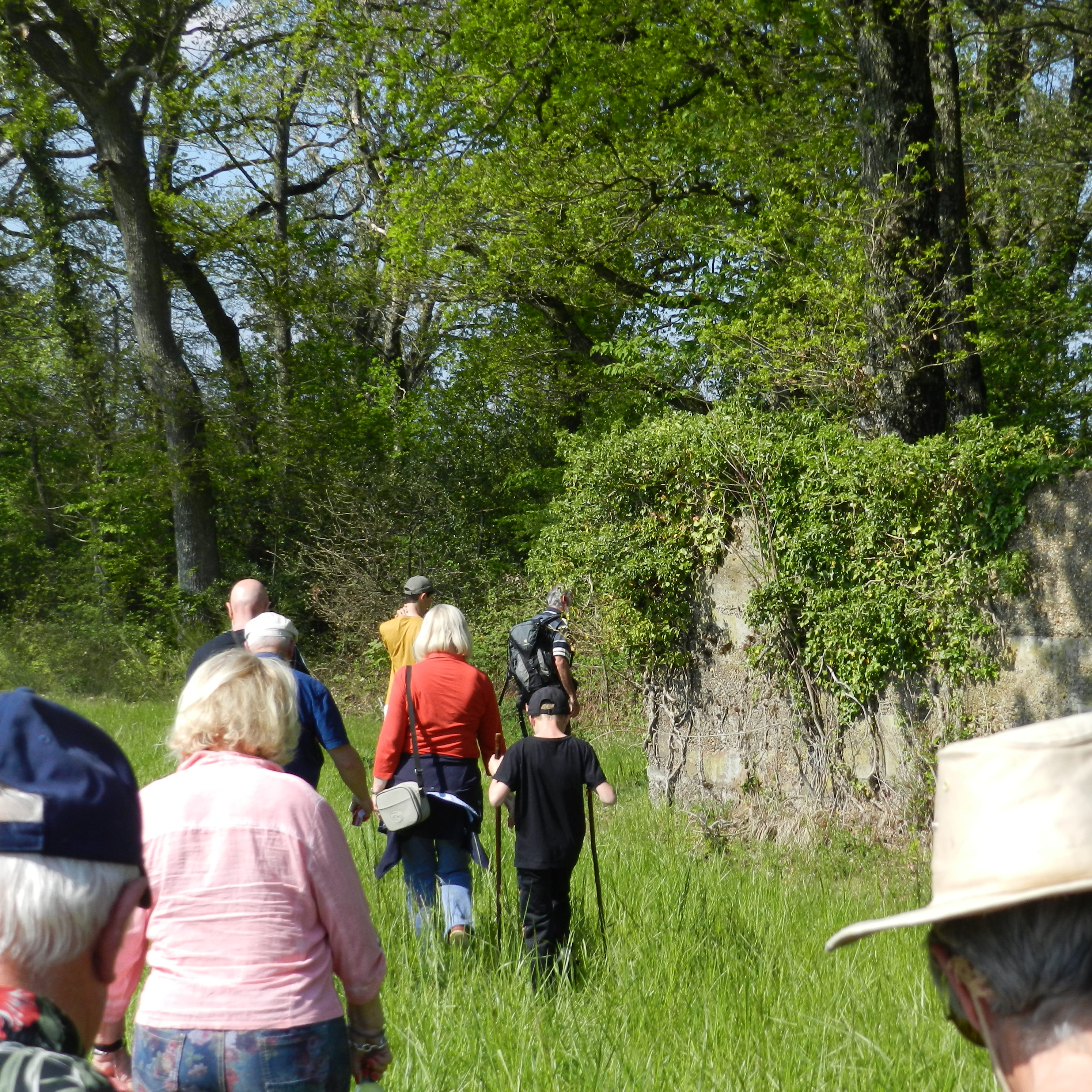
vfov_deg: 24.3
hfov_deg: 24.3
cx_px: 673
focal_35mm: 71
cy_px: 546
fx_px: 2534
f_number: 4.6
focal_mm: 10.7
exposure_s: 1/800
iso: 160
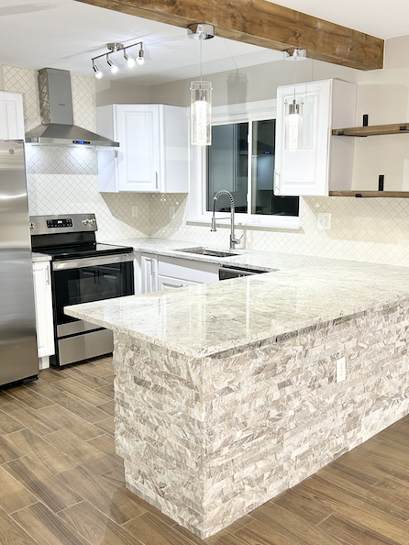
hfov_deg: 40.7
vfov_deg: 52.6
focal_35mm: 35
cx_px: 221
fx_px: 551
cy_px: 273
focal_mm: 5.7
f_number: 1.5
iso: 125
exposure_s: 1/120
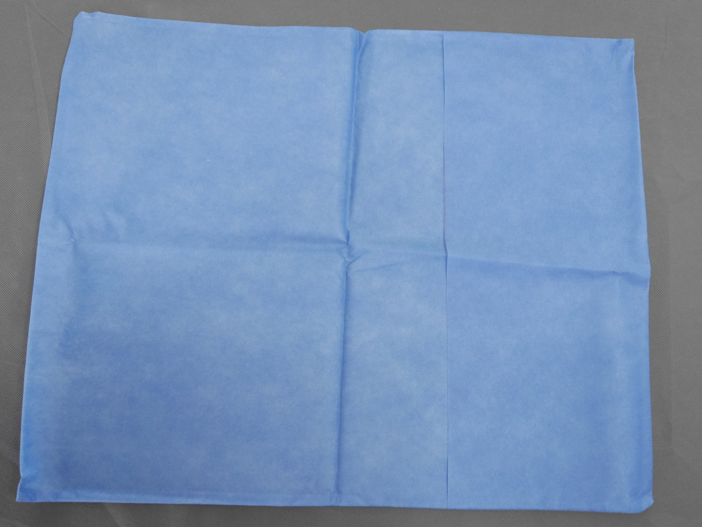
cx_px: 351
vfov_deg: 39.7
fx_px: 730
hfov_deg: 51.3
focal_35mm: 36
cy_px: 264
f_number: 2.8
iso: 1600
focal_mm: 18
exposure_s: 1/60
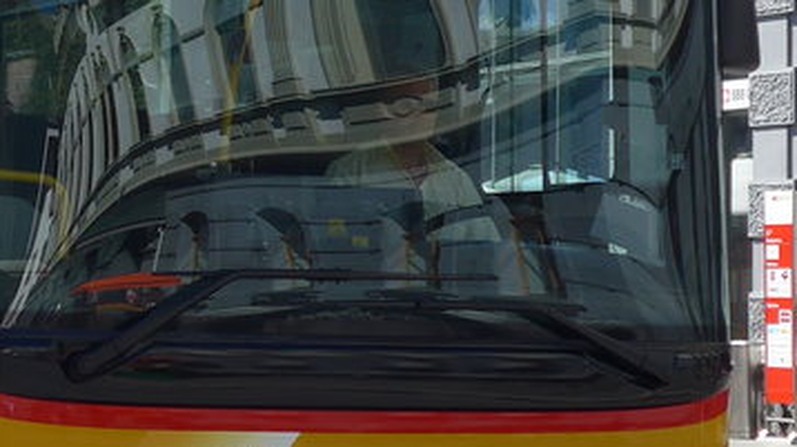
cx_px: 191
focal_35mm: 168
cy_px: 165
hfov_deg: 12.8
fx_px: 3549
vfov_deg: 7.2
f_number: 3
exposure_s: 1/800
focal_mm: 9.5
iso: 80
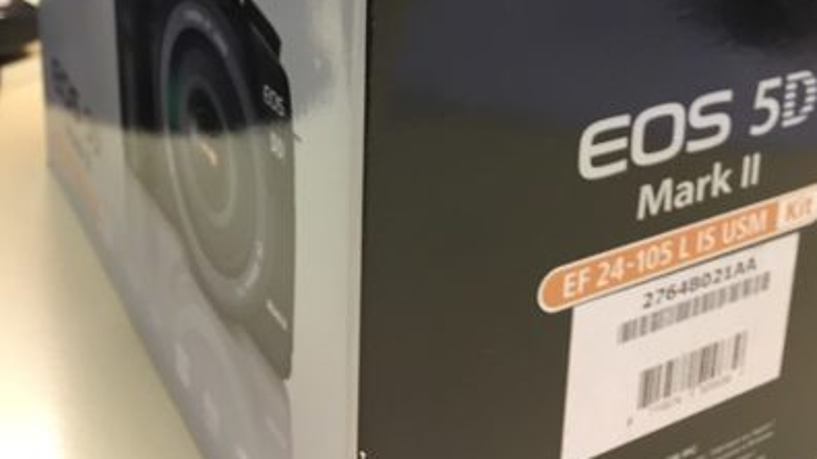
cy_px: -105
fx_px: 1040
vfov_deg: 22.7
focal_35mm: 48
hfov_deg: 42.8
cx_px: 463
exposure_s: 1/33
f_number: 2.2
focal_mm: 4.15
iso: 100
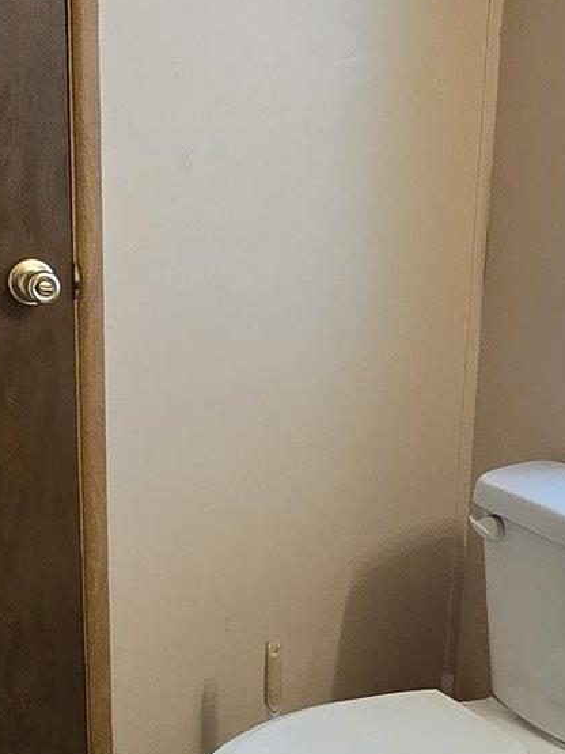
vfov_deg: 35.3
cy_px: 492
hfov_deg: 26.3
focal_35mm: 54
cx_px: 486
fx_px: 1176
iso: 400
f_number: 2.2
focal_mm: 2.2
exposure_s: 1/60
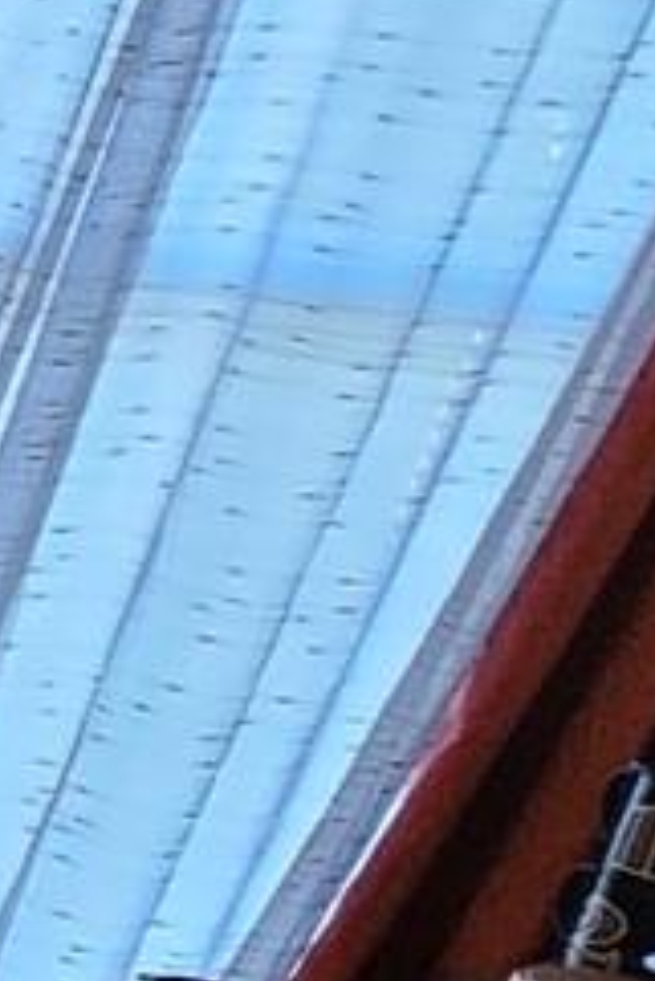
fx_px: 3134
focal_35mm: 115
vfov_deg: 17.1
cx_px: -2779
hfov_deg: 6.1
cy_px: 1115
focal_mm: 2.2
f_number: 2.2
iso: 400
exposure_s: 1/60
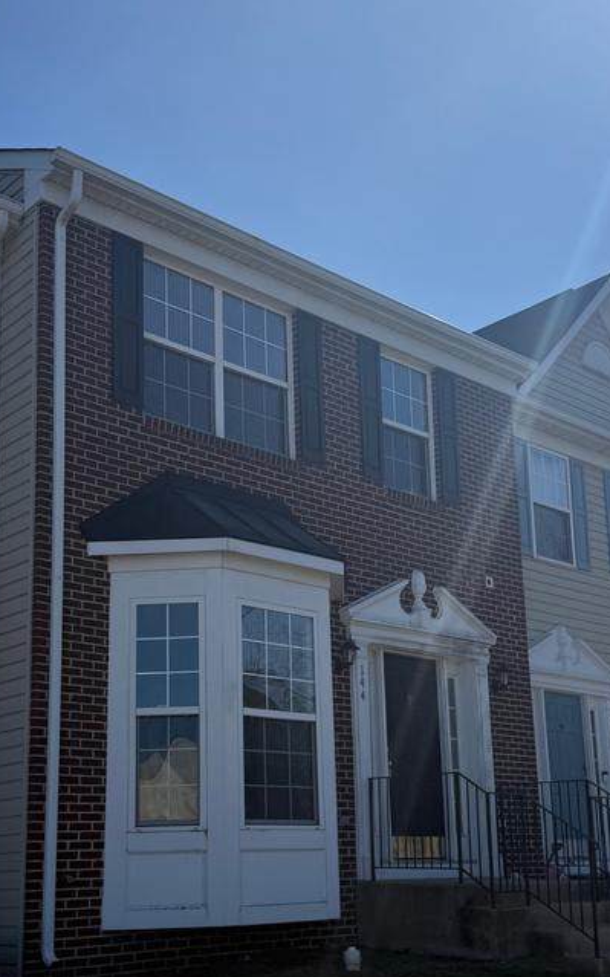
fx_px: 1145
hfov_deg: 29.8
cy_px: 625
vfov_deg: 45.7
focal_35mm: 43
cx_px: 284
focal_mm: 6.76
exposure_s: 1/14286
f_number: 1.78
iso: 64
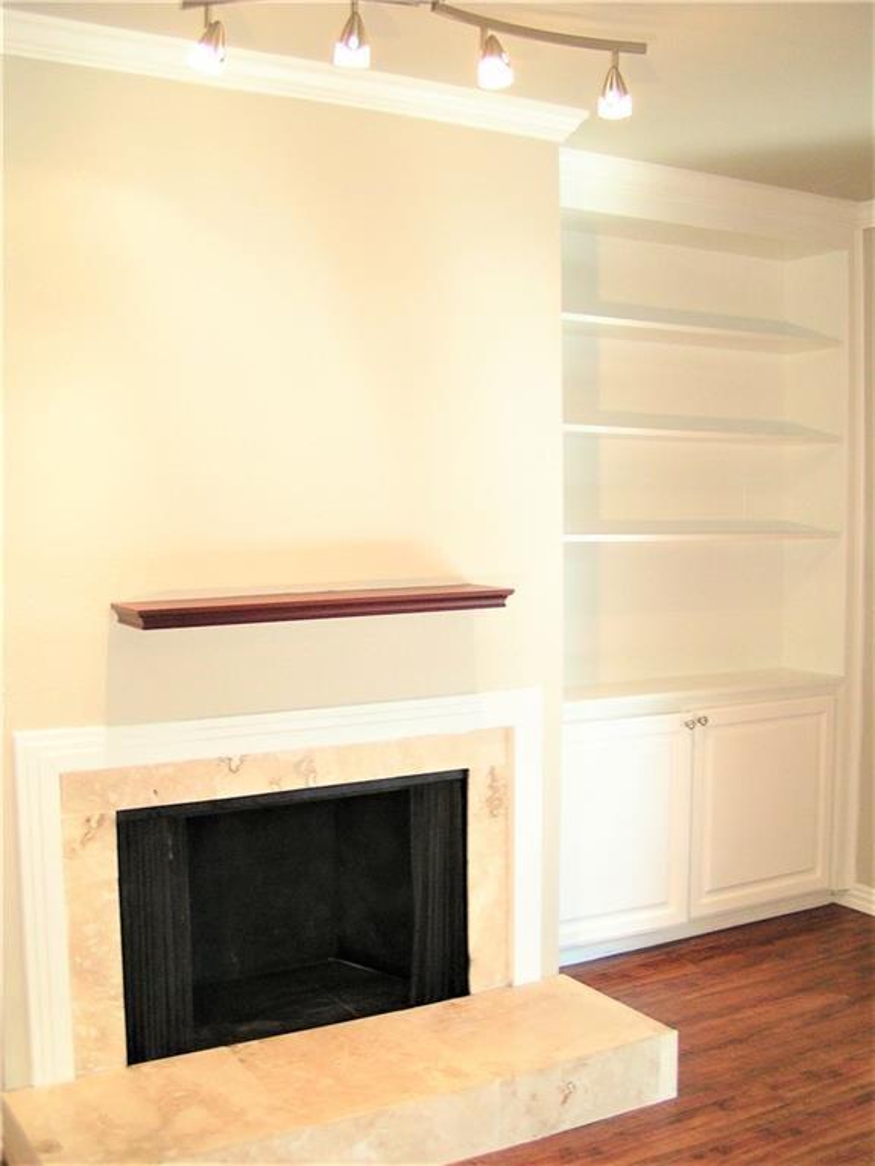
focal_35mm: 38
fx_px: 1281
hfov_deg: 37.7
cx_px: 438
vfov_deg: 49.0
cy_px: 583
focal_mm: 5.8
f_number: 2.8
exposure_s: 1/40
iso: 160
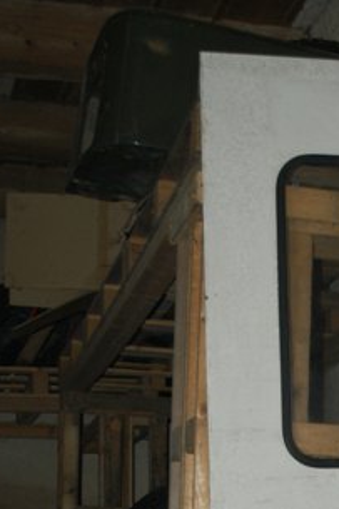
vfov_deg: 22.4
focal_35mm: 88
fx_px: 1244
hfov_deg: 15.2
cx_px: 340
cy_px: 494
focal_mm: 28
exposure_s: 1/60
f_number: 4.5
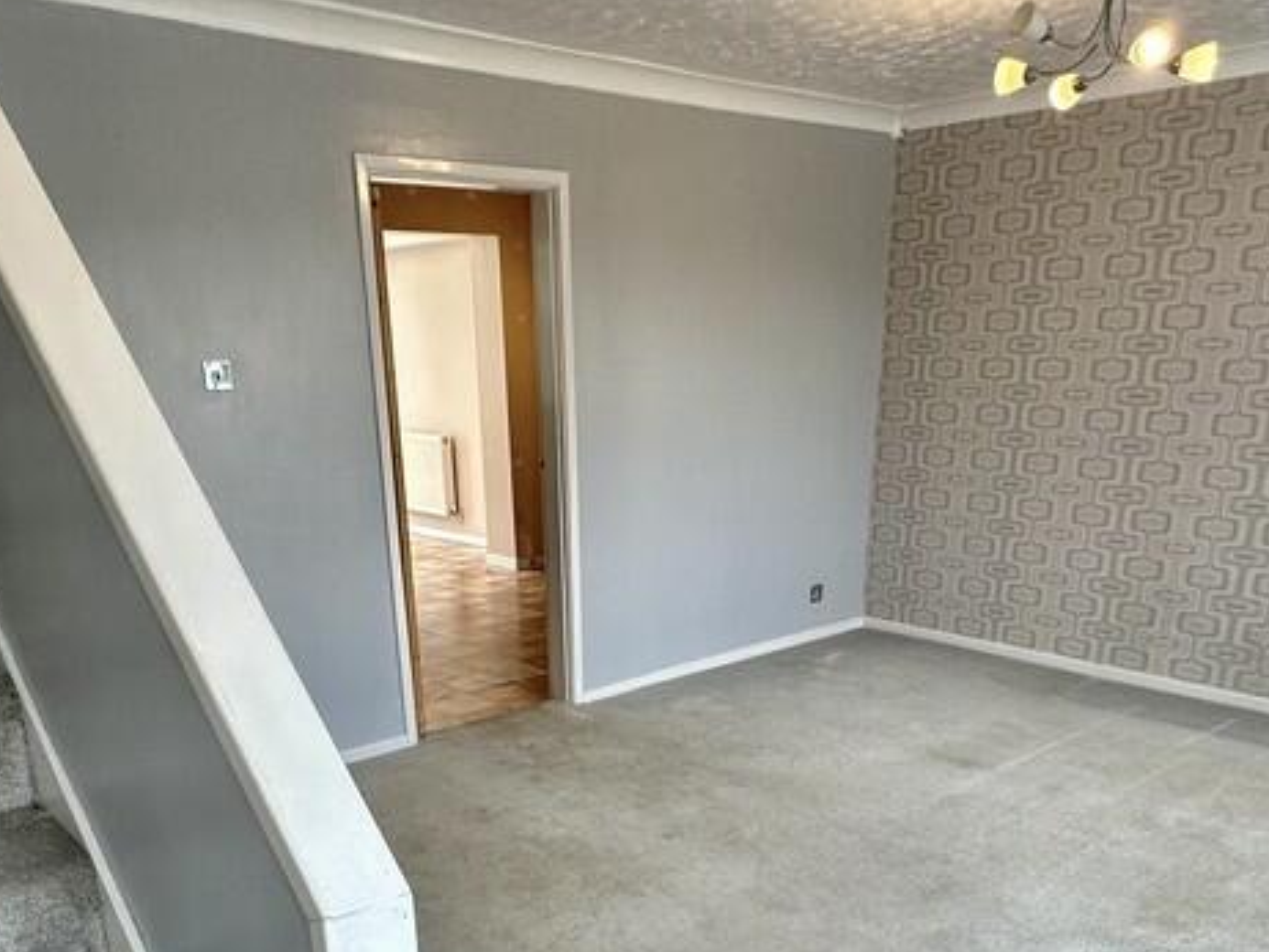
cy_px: 809
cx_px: 618
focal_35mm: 31
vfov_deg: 42.6
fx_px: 1137
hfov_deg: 58.3
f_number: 2.2
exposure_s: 1/100
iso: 80
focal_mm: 2.22
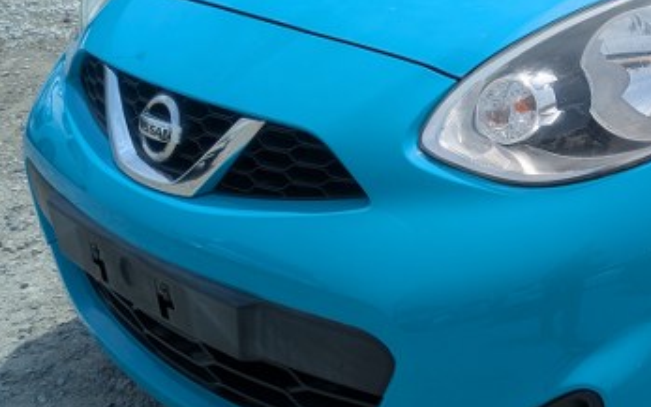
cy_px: 105
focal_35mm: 61
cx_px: 658
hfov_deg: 30.9
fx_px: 1082
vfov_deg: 21.1
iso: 45
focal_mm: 5.43
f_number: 1.89
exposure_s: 1/2959
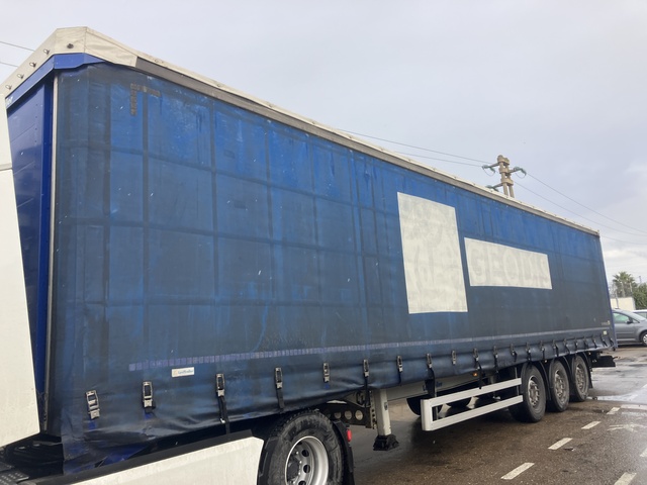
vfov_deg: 49.7
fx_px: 523
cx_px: 324
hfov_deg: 63.4
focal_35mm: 28
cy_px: 242
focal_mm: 3.99
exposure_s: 1/294
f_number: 1.8
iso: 32
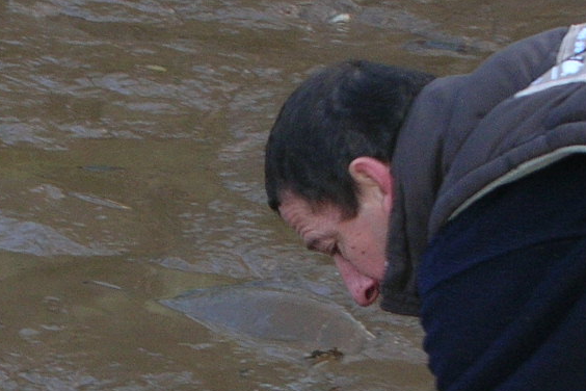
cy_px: 406
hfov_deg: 11.2
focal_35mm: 183
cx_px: 235
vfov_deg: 7.5
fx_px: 2979
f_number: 3.6
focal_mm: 10.2
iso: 81
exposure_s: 1/60.1
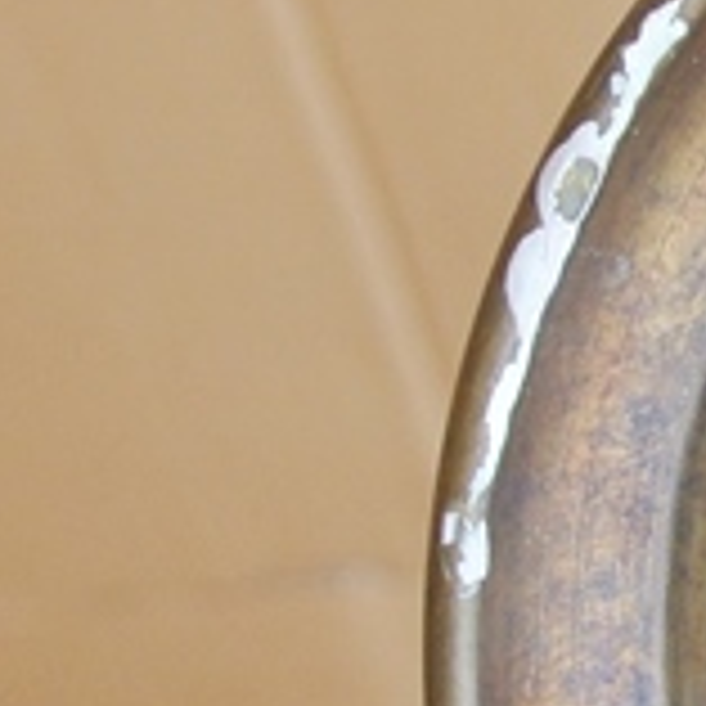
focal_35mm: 184
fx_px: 4246
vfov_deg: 9.4
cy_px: 821
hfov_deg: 8.8
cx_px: 1520
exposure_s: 1/160
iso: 200
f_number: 3.8
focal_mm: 12.7
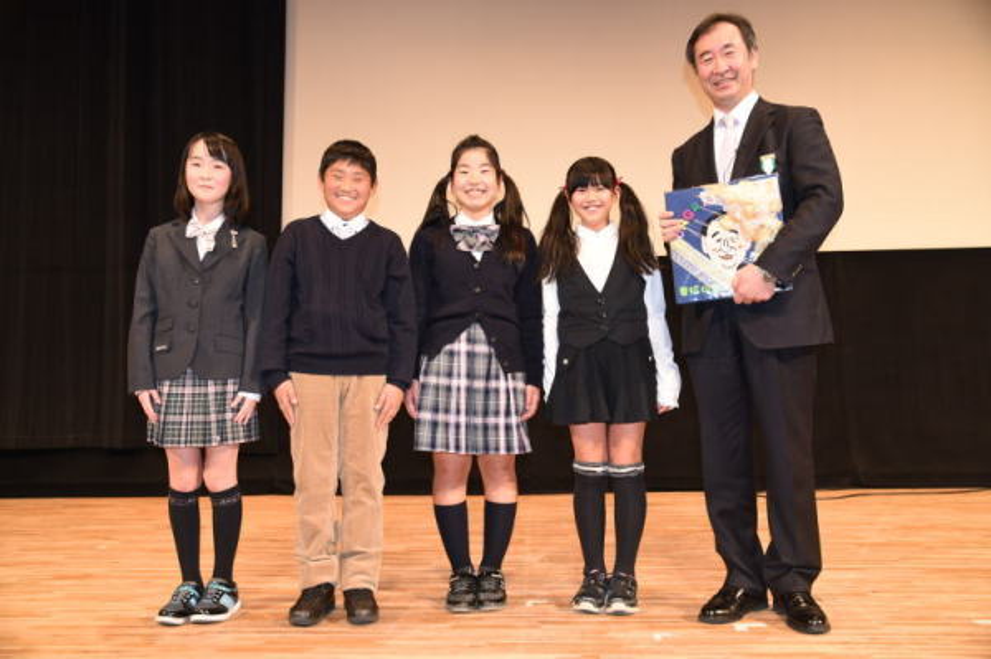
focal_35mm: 31
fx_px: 853
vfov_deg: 42.3
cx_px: 496
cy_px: 330
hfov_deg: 60.3
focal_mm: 31
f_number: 4.5
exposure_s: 1/60
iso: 640
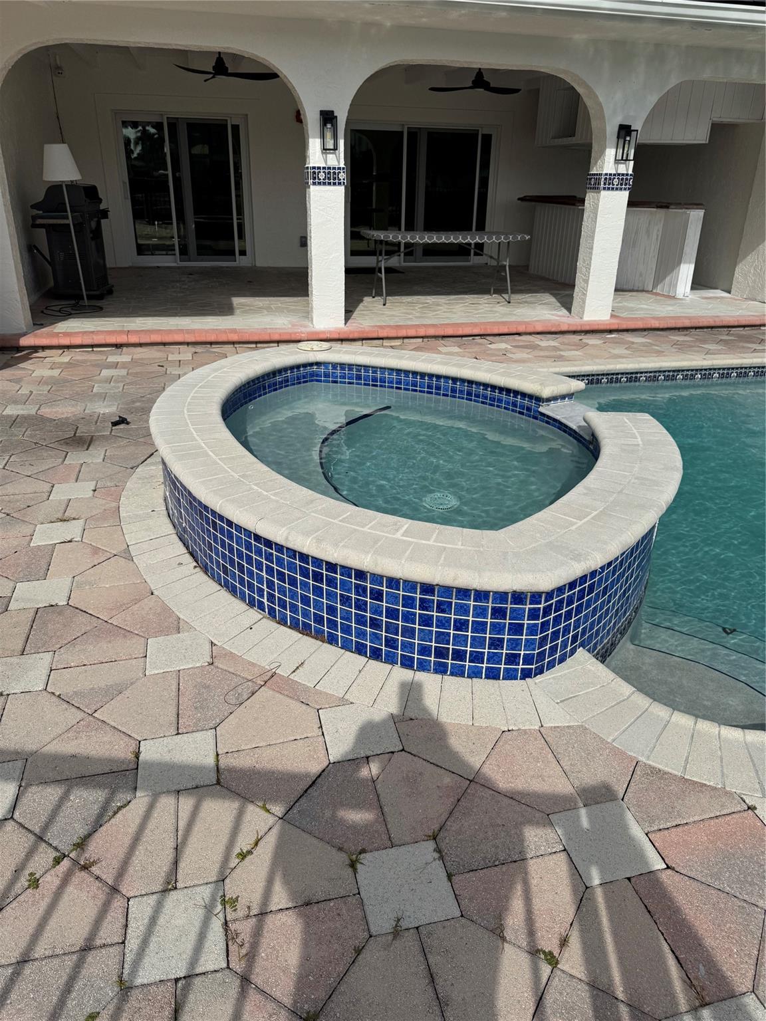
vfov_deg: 71.6
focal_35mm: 24
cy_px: 510
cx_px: 383
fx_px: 708
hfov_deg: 56.8
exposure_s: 1/12346
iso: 80
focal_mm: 6.76
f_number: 1.78
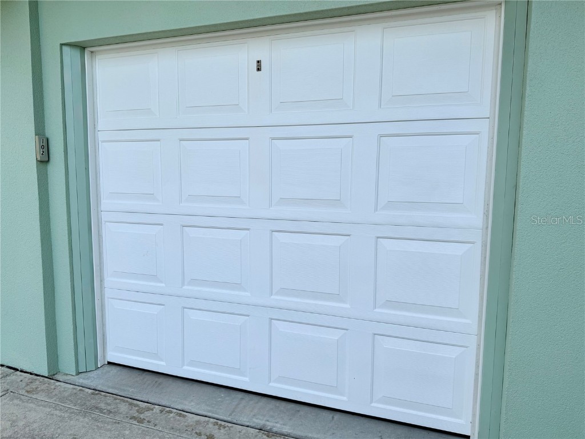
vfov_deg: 56.8
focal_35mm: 24
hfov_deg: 71.6
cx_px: 292
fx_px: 406
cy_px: 220
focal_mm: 6.76
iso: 80
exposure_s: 1/2370
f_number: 1.78
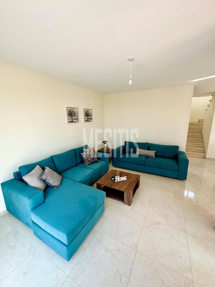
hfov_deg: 85.7
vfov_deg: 102.1
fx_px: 116
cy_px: 144
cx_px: 108
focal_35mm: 14
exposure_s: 1/237
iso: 40
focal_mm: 2.22
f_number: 2.2
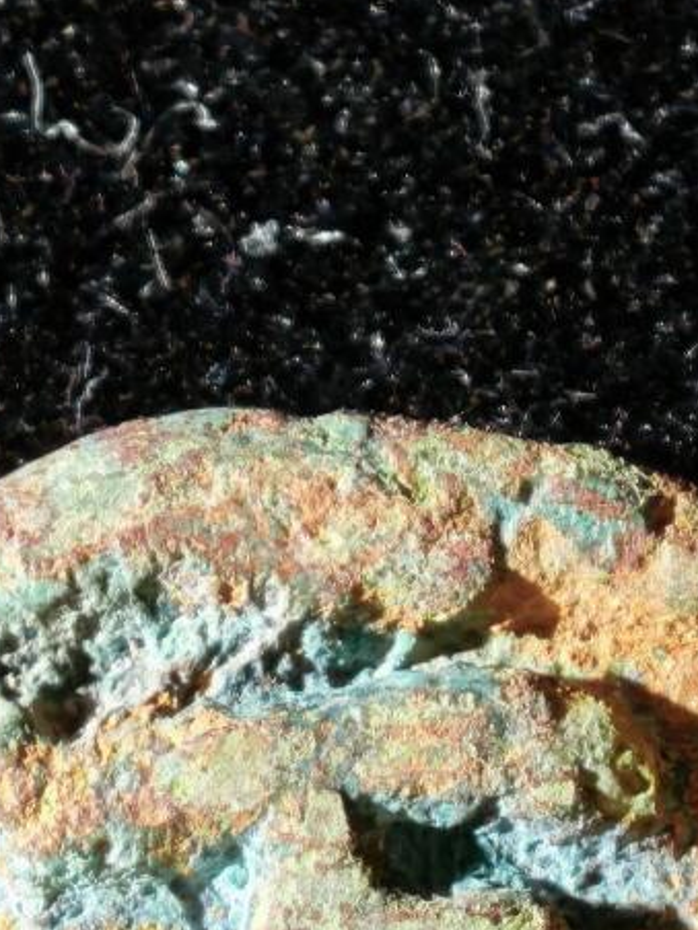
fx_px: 11453
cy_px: 1765
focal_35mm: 426
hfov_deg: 3.5
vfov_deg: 4.6
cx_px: 309
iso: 400
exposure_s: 1/100
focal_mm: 9
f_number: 2
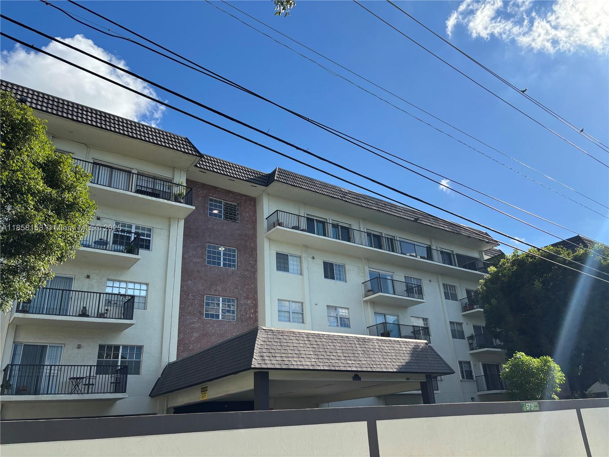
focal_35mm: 26
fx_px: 457
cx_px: 304
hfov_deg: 67.3
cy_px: 228
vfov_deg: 53.1
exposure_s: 1/2857
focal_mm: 5.96
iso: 50
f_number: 1.6
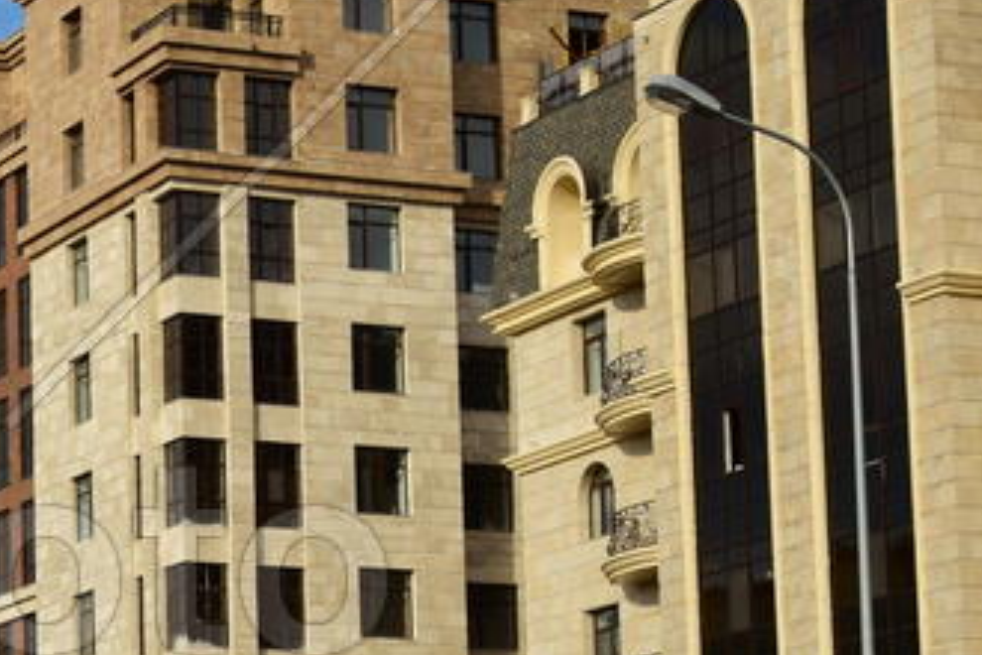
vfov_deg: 9.9
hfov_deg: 14.4
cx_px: -152
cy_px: 581
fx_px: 3773
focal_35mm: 138
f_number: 9
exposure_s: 1/250
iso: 125
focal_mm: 35
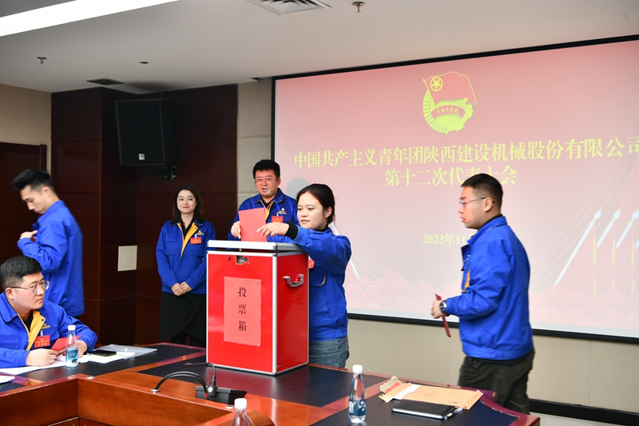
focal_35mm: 38
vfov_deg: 35.0
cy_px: 213
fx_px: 674
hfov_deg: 50.7
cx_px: 320
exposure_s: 1/60
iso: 640
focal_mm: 38
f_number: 4.5
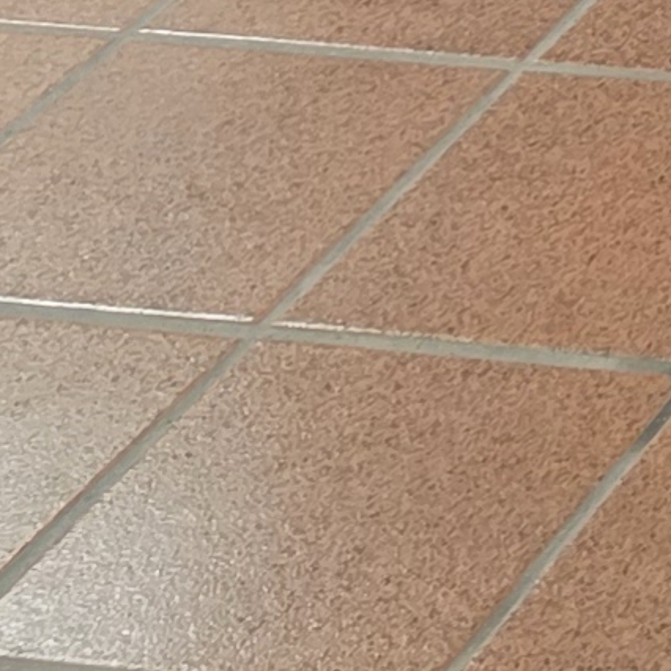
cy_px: -994
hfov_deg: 7.3
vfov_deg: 8.3
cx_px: 2434
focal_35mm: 191
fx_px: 4189
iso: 400
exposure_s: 1/120
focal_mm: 6.3
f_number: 1.7
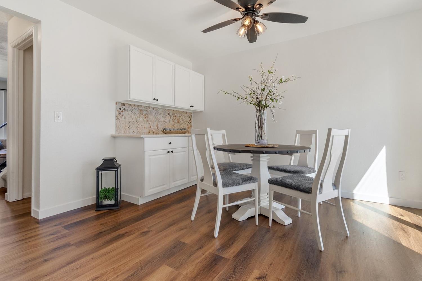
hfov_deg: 96.7
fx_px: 188
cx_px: 203
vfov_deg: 73.7
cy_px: 144
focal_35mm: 16
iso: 400
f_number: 8
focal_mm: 10
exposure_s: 1/15
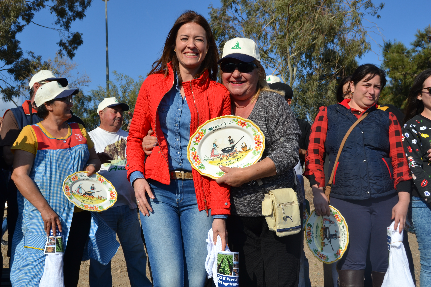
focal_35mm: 45
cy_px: 144
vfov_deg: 29.9
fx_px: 539
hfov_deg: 43.6
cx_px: 216
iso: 100
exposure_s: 1/320
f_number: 9
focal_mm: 30
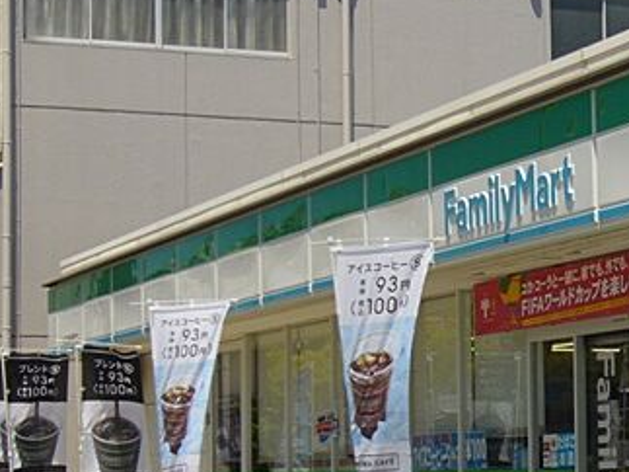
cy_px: 330
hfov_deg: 16.4
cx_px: 545
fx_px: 2162
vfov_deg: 12.4
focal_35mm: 119
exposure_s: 1/320
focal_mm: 9.9
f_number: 7.3
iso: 80
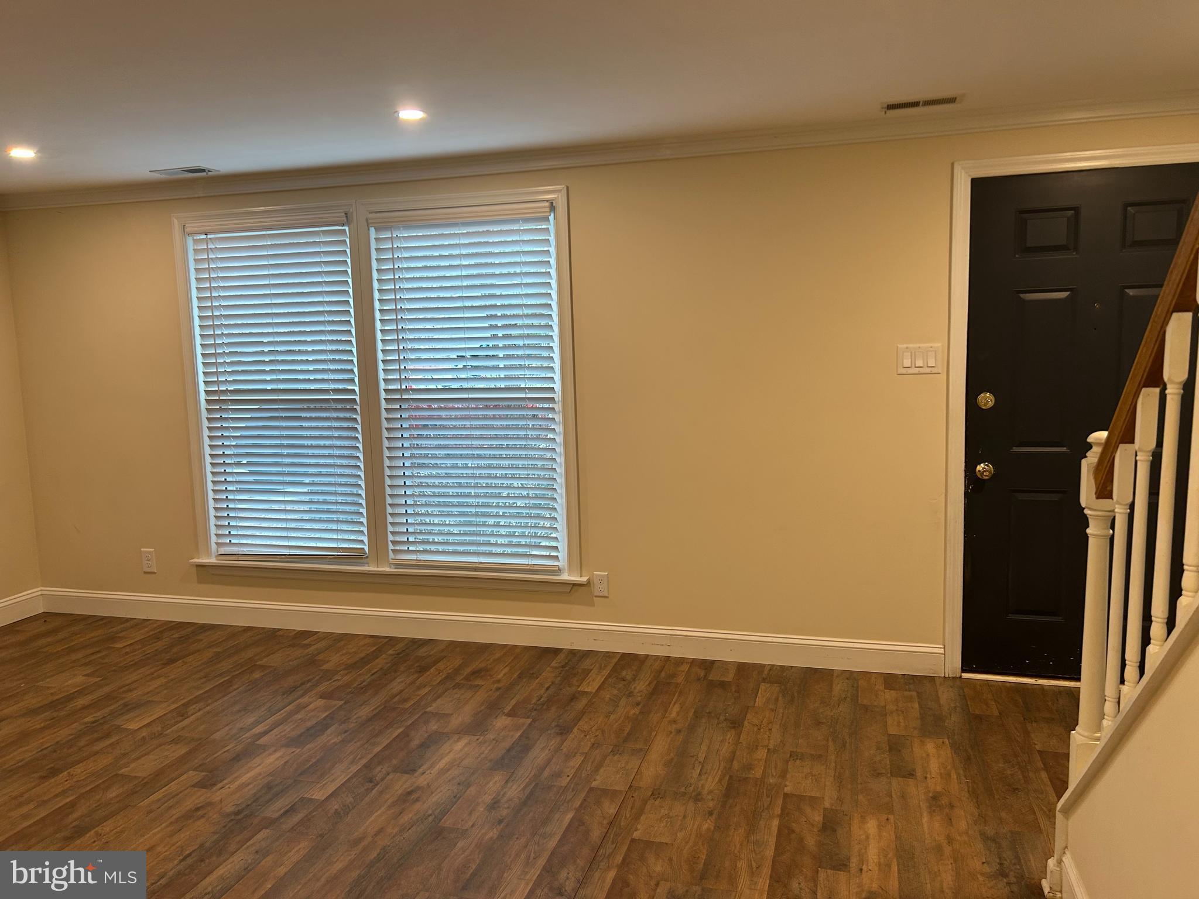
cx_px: 600
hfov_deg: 67.3
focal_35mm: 26
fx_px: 901
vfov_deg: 53.1
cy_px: 450
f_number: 1.5
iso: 80
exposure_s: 1/60
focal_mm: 5.7
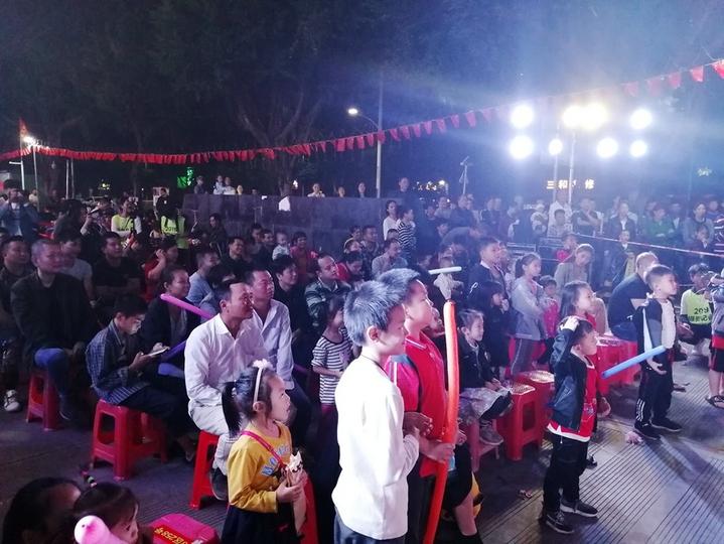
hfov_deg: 67.3
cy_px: 272
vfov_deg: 53.1
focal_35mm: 26
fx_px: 544
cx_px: 362
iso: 640
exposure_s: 1/100
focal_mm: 3.64
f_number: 1.8
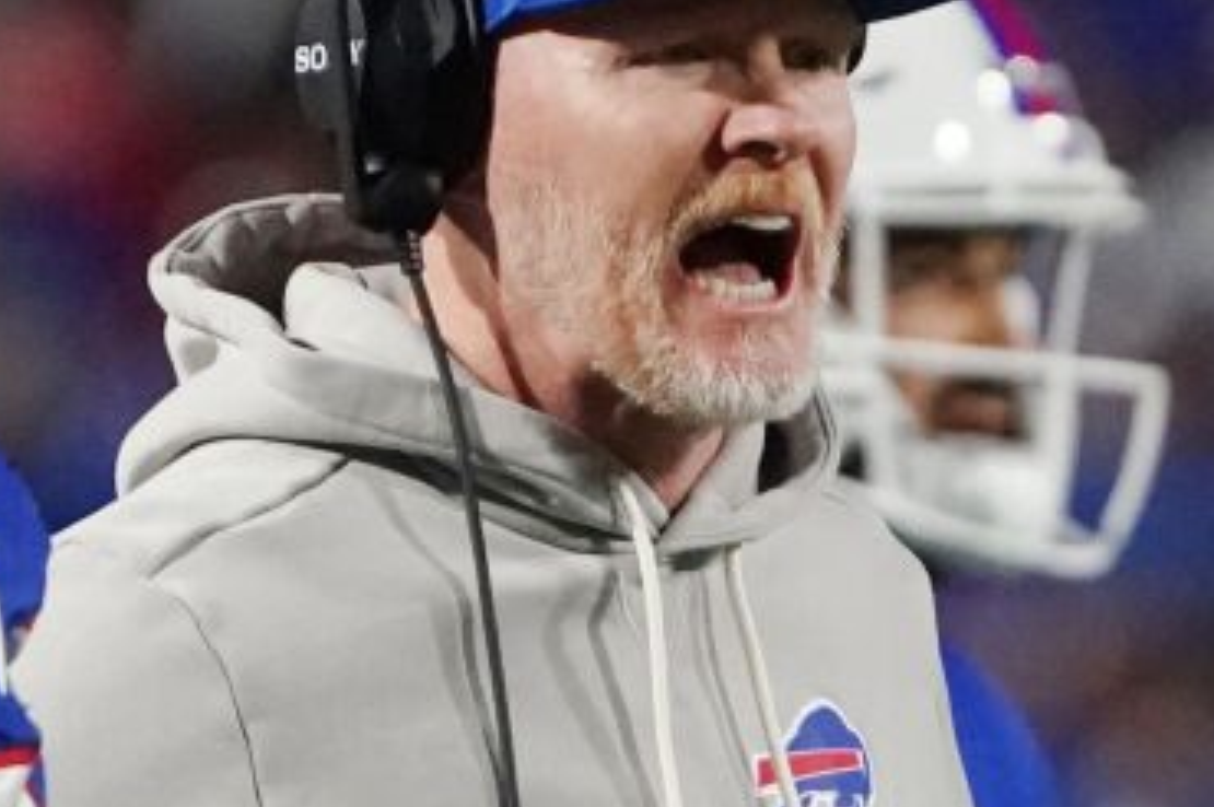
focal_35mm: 2862
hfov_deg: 0.7
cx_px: 1061
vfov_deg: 0.5
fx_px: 96425
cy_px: 923
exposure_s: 1/1600
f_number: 6.3
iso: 10000
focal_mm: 600
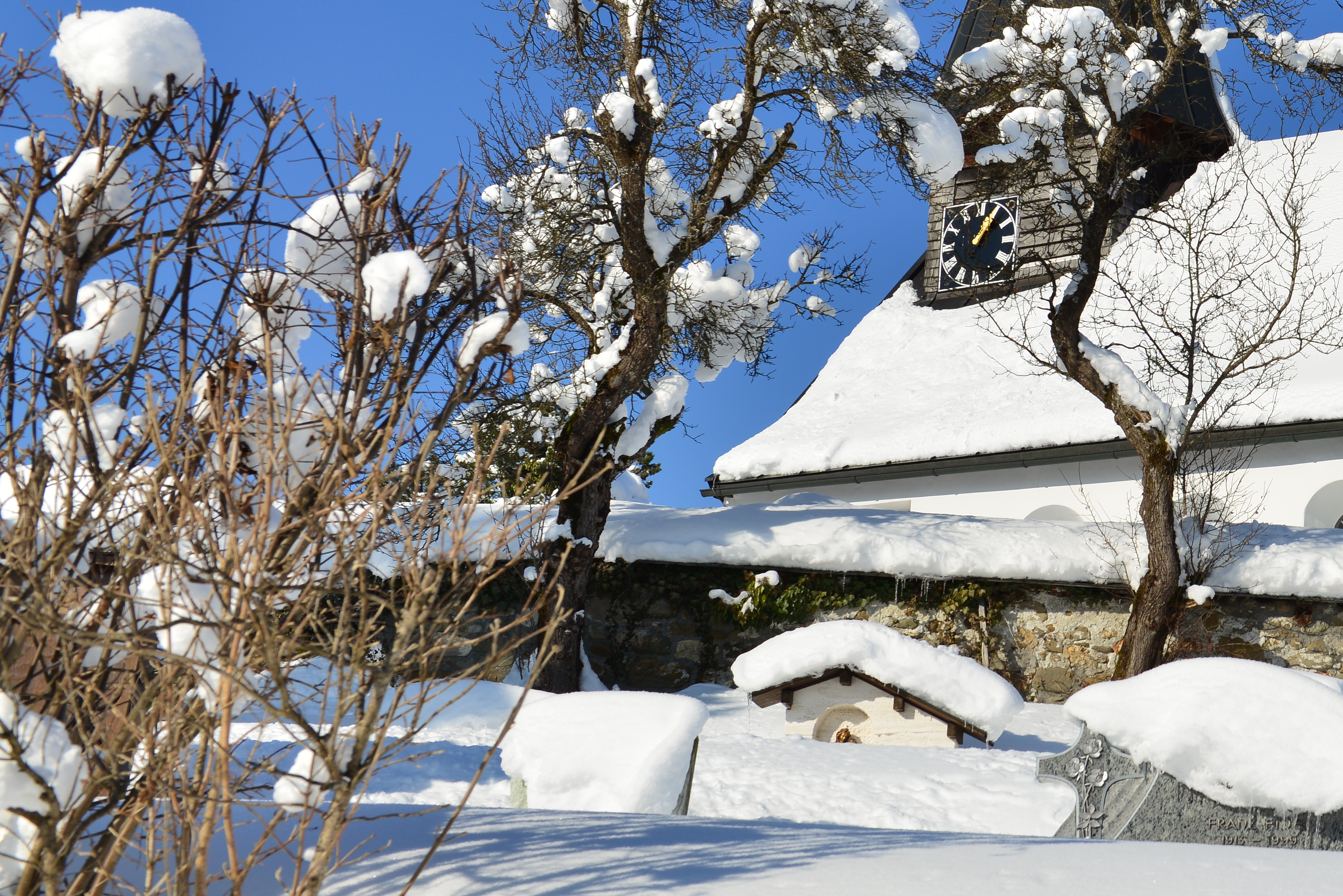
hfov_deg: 24.4
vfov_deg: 17.2
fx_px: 2948
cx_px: 1360
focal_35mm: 79
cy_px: 282
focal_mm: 38
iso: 100
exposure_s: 1/400
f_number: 8
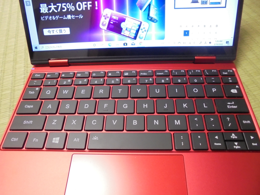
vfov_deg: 53.1
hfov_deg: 67.3
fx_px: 195
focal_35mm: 26
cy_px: 98
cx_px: 130
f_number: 3.5
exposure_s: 1/25
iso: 400
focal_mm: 4.6
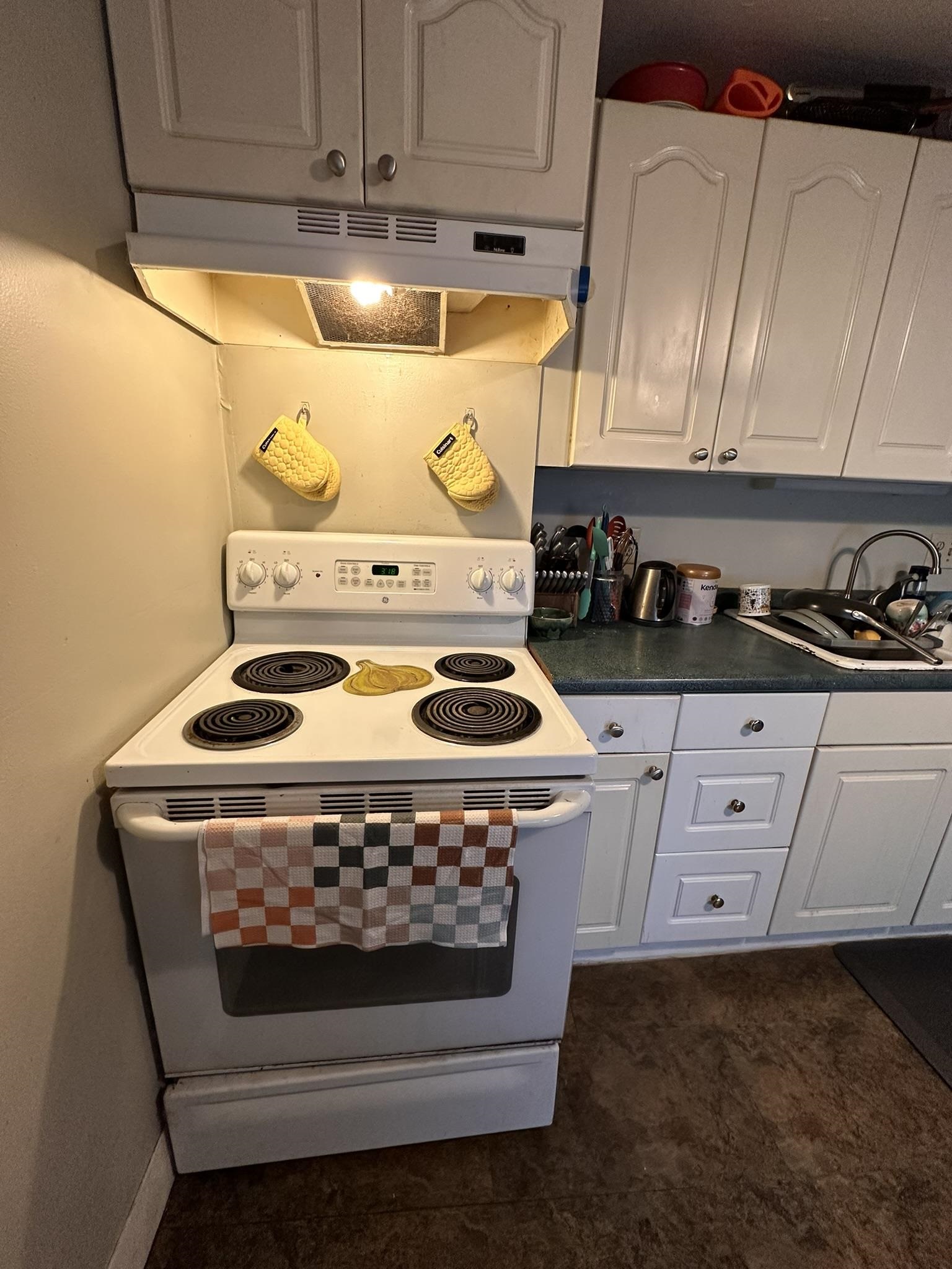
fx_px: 513
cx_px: 476
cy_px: 634
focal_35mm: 14
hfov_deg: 85.7
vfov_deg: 102.1
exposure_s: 1/60
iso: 200
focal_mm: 2.22
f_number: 2.2
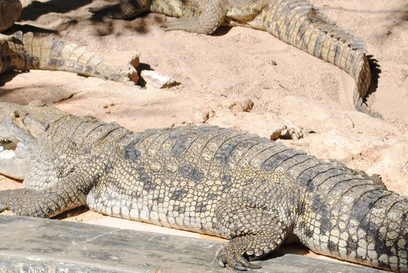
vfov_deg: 9.0
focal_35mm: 152
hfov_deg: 13.4
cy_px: 206
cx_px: 332
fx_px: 1726
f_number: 8
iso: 100
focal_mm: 45
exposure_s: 1/250
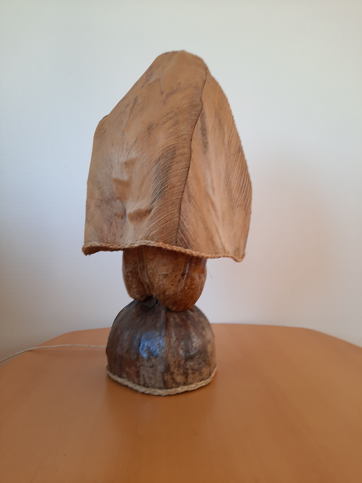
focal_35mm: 25
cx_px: 181
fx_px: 349
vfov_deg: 69.4
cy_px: 242
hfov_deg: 54.9
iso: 50
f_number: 2
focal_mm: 4.6
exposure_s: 1/50
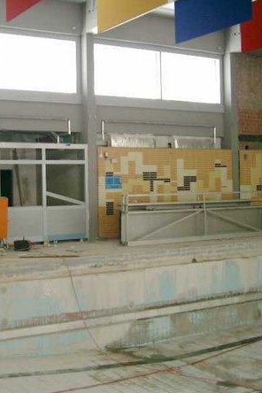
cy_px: 196
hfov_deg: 25.7
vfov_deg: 38.2
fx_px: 568
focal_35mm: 52
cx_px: 71
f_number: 2.6
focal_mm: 7.6
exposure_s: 1/125
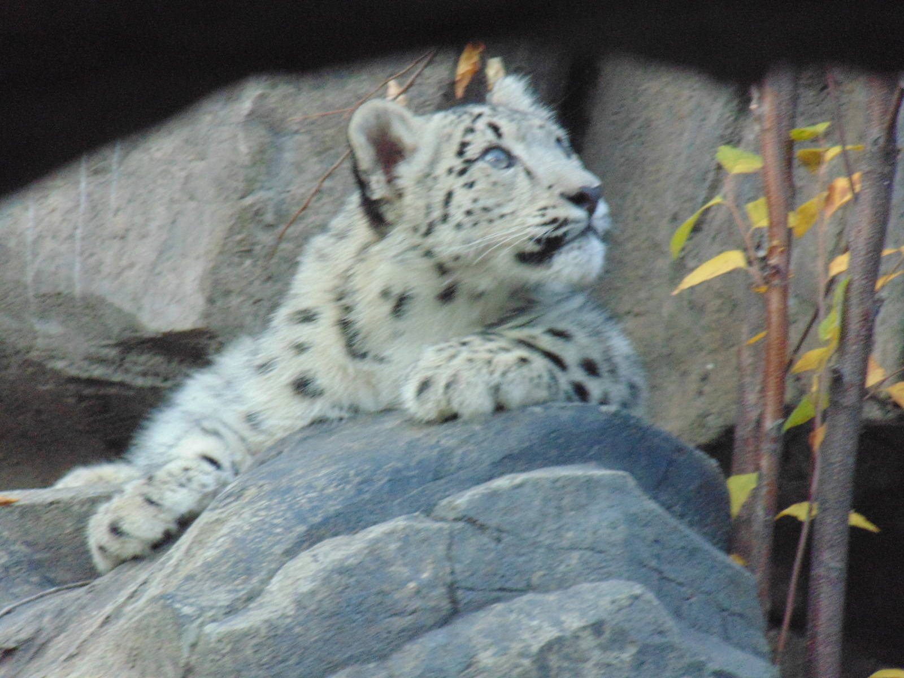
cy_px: 339
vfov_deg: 3.1
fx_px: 12718
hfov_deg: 4.1
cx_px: 452
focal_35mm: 487
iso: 500
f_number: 5.9
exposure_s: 1/60
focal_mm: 87.3
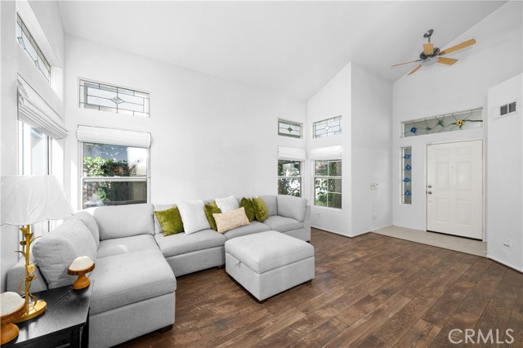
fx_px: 203
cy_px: 174
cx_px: 262
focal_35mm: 14
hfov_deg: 104.3
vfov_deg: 81.1
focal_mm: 14
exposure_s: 1/6
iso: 500
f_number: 8
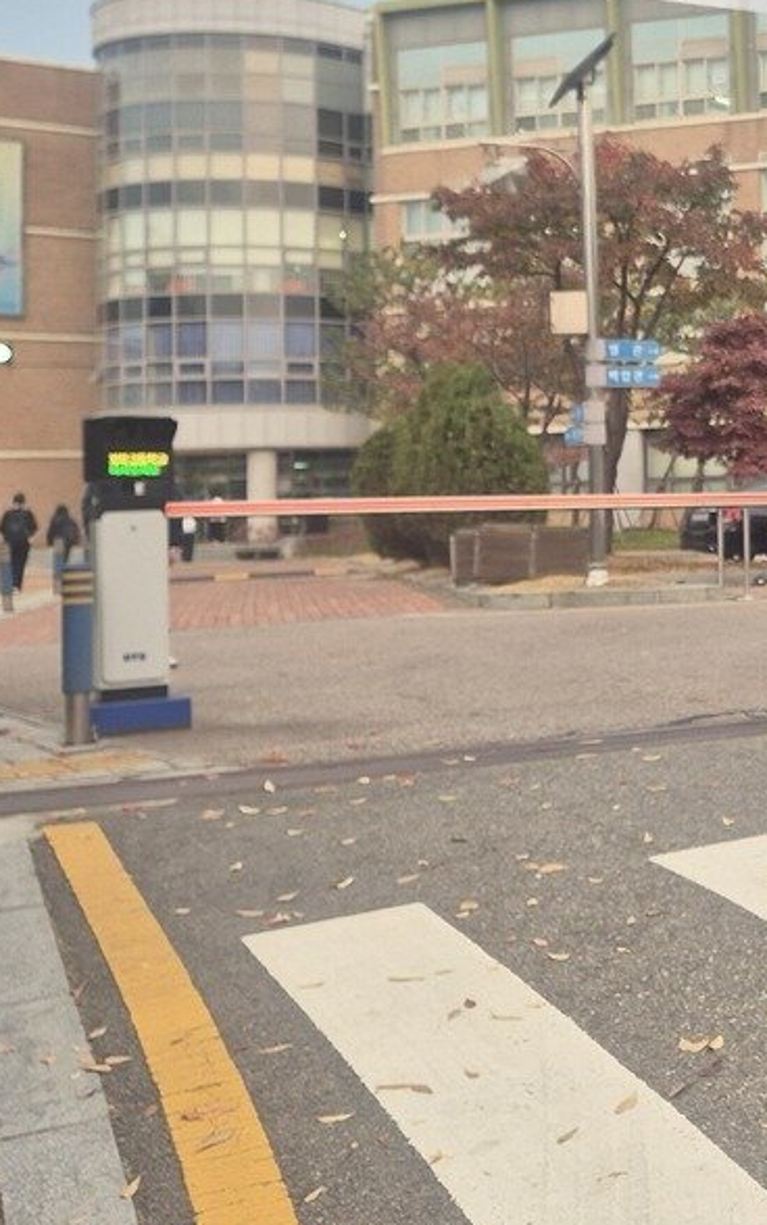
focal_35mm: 58
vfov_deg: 34.7
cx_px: 1115
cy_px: 381
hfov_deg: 19.7
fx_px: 1938
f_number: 1.8
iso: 80
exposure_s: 1/180
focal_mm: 5.4
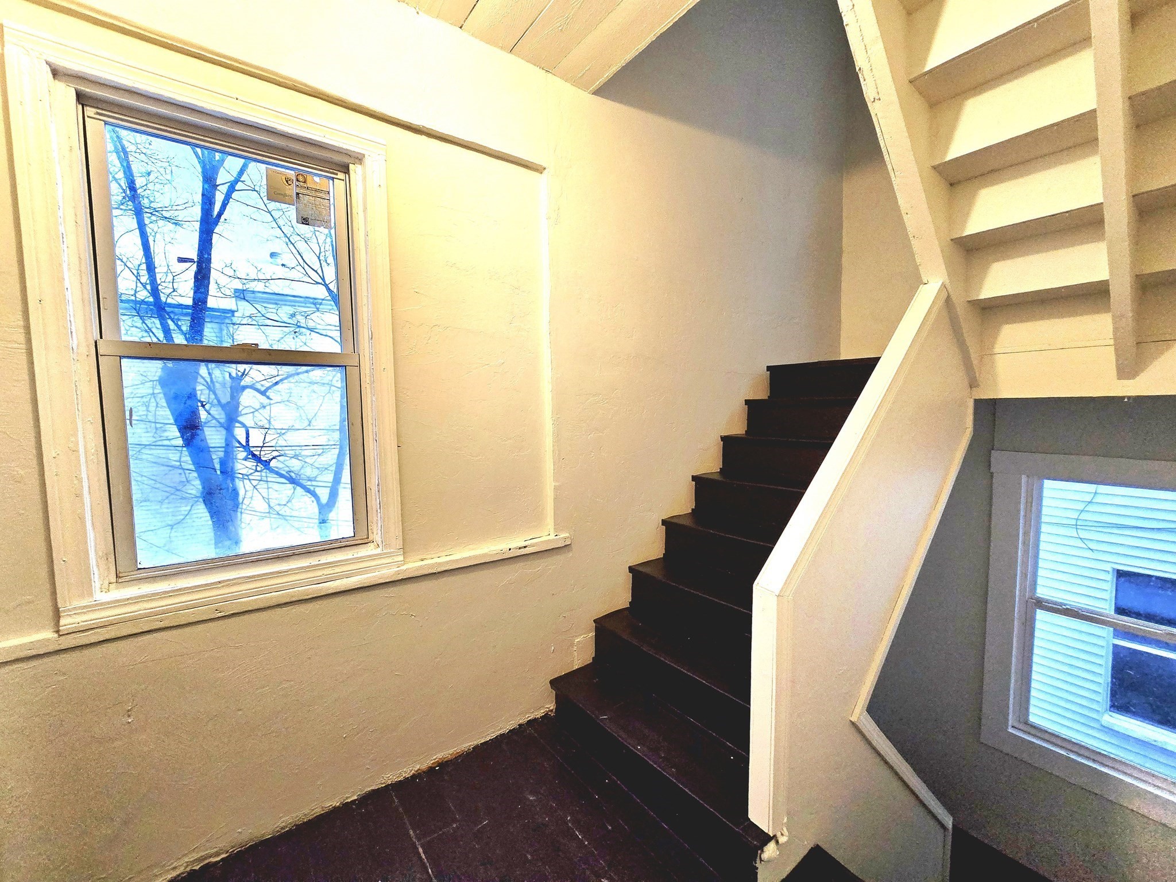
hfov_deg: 106.2
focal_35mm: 13
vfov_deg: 89.9
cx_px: 588
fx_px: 442
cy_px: 441
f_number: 2.2
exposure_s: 1/60.2
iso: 400
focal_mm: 2.2
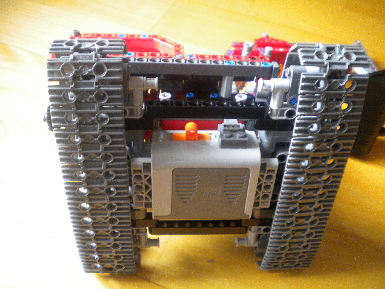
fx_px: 389
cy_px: 144
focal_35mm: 35
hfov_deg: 52.6
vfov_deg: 40.7
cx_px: 192
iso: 353
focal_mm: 6.3
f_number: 3.1
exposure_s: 1/8
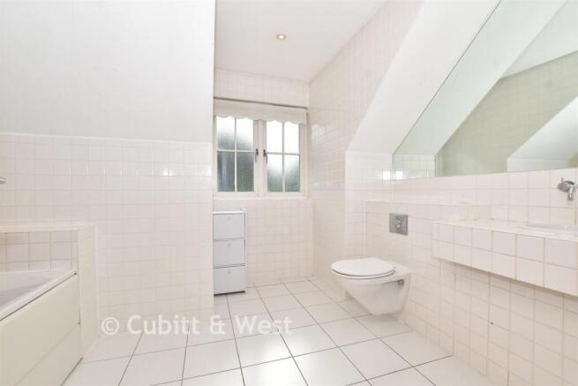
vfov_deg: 77.4
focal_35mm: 15
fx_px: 241
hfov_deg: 100.4
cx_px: 289
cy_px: 193
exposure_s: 1/160
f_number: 7.1
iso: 200
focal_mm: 10
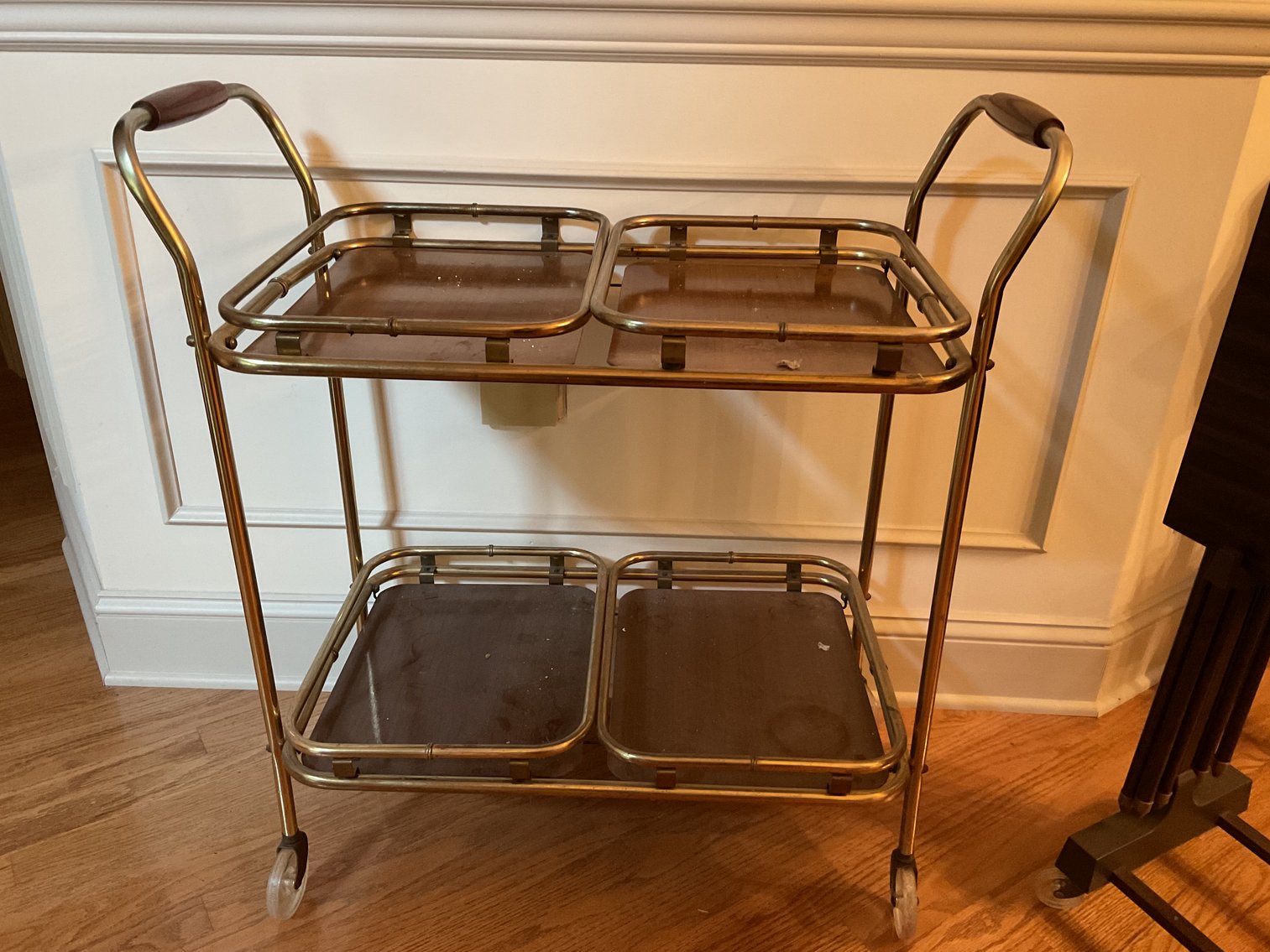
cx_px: 635
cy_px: 476
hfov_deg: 61.7
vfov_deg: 48.2
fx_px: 1064
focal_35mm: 29
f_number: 1.8
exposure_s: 1/40
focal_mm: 3
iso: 200
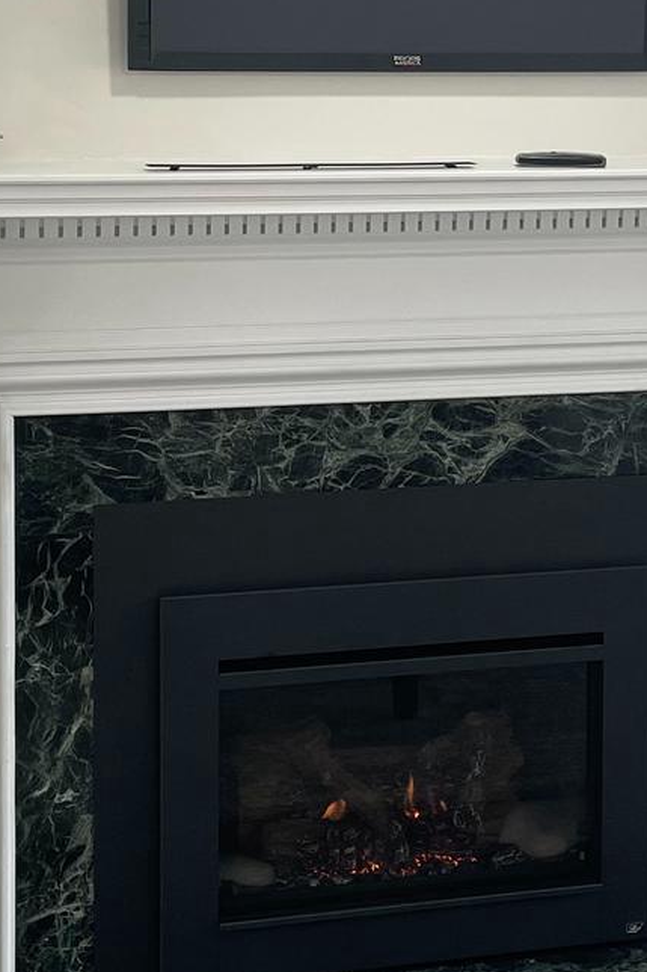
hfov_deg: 15.8
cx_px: 437
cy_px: 294
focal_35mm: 86
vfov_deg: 23.5
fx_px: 2319
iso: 80
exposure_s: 1/121
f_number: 1.6
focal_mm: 4.2
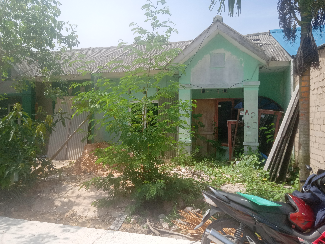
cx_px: 162
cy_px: 122
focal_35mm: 26
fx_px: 244
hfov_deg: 67.3
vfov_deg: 53.1
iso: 108
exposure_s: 1/1189
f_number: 2.2
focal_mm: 3.46
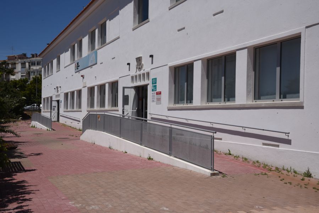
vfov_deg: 30.5
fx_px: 390
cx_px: 160
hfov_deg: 44.5
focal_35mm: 44
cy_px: 106
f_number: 22
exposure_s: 1/250
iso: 250
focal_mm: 44
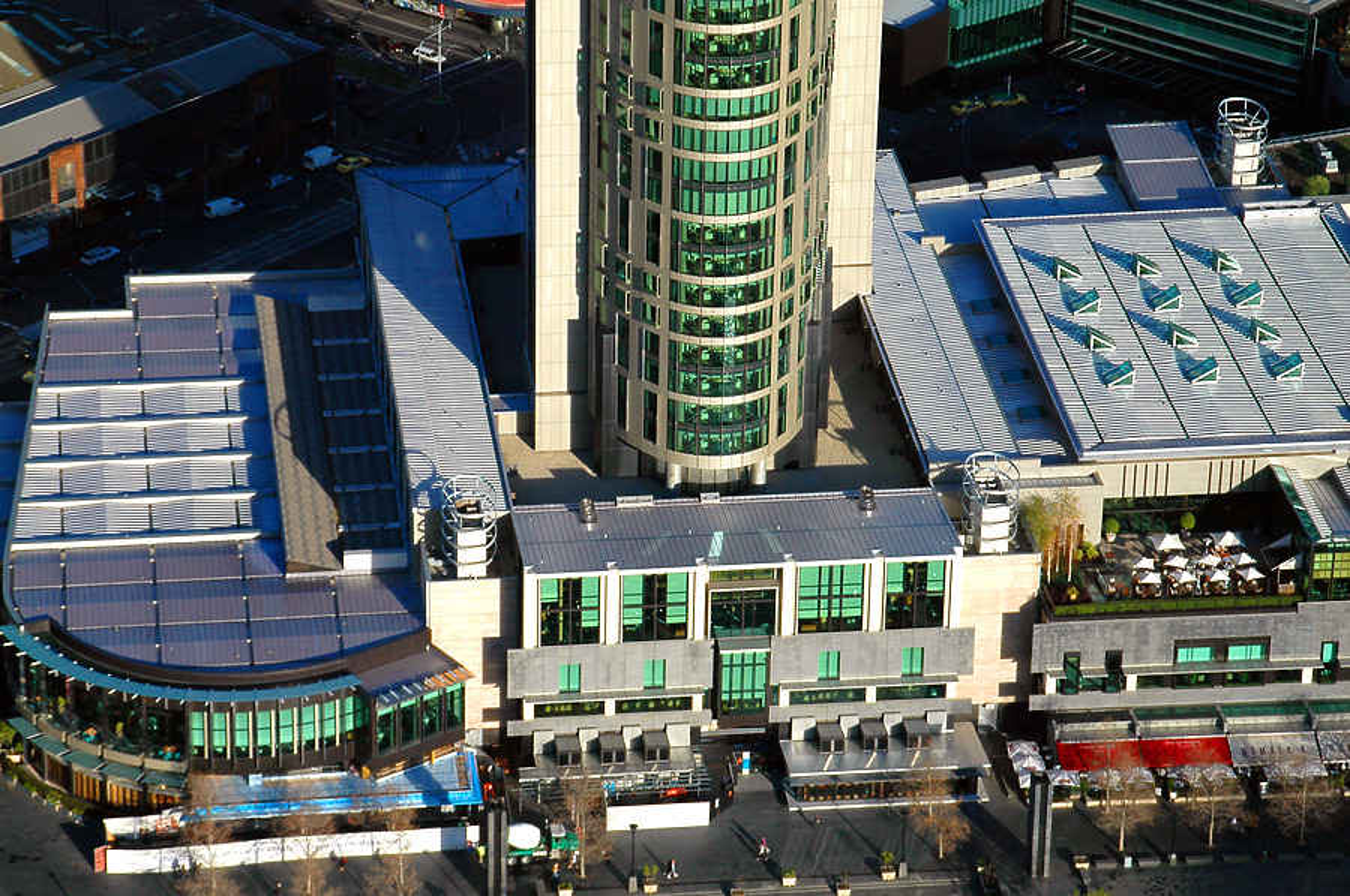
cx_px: 675
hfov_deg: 17.1
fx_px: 4495
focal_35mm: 120
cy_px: 448
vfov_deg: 11.4
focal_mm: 80
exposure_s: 1/400
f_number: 10
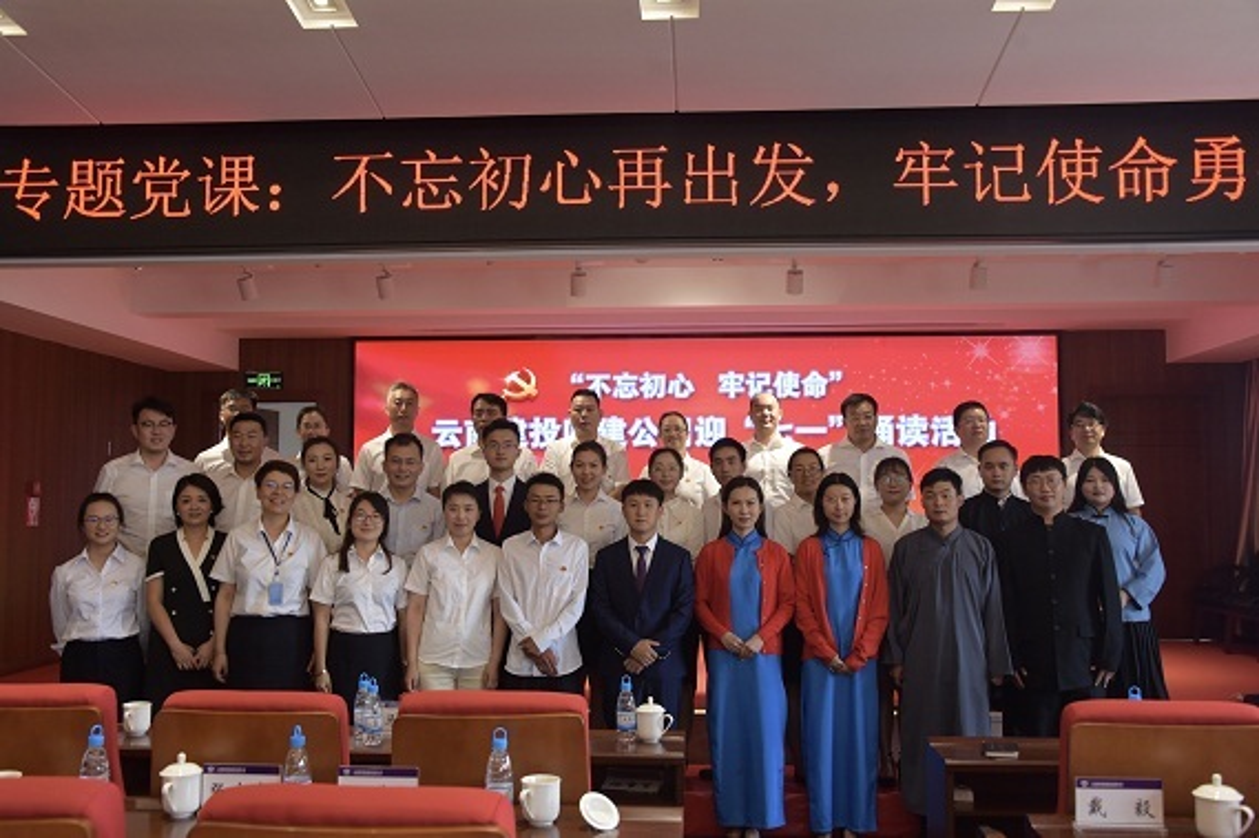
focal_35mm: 34
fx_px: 1189
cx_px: 630
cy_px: 419
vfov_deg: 38.9
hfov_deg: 55.8
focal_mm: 34
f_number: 5.6
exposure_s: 1/125
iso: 1600
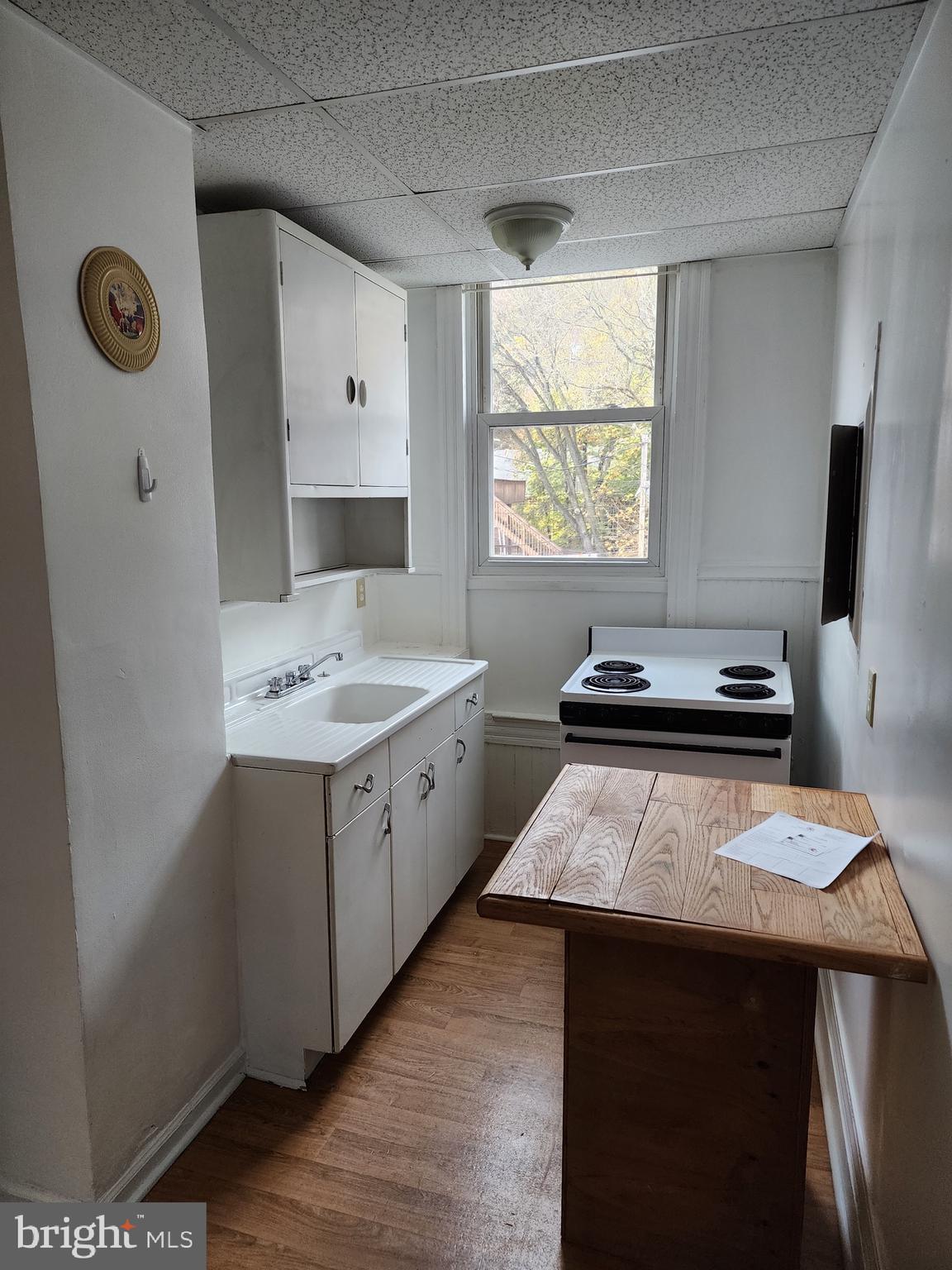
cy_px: 635
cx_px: 476
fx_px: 843
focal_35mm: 23
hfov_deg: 58.9
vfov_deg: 73.9
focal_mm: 6.4
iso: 160
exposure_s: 1/180
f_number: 1.8
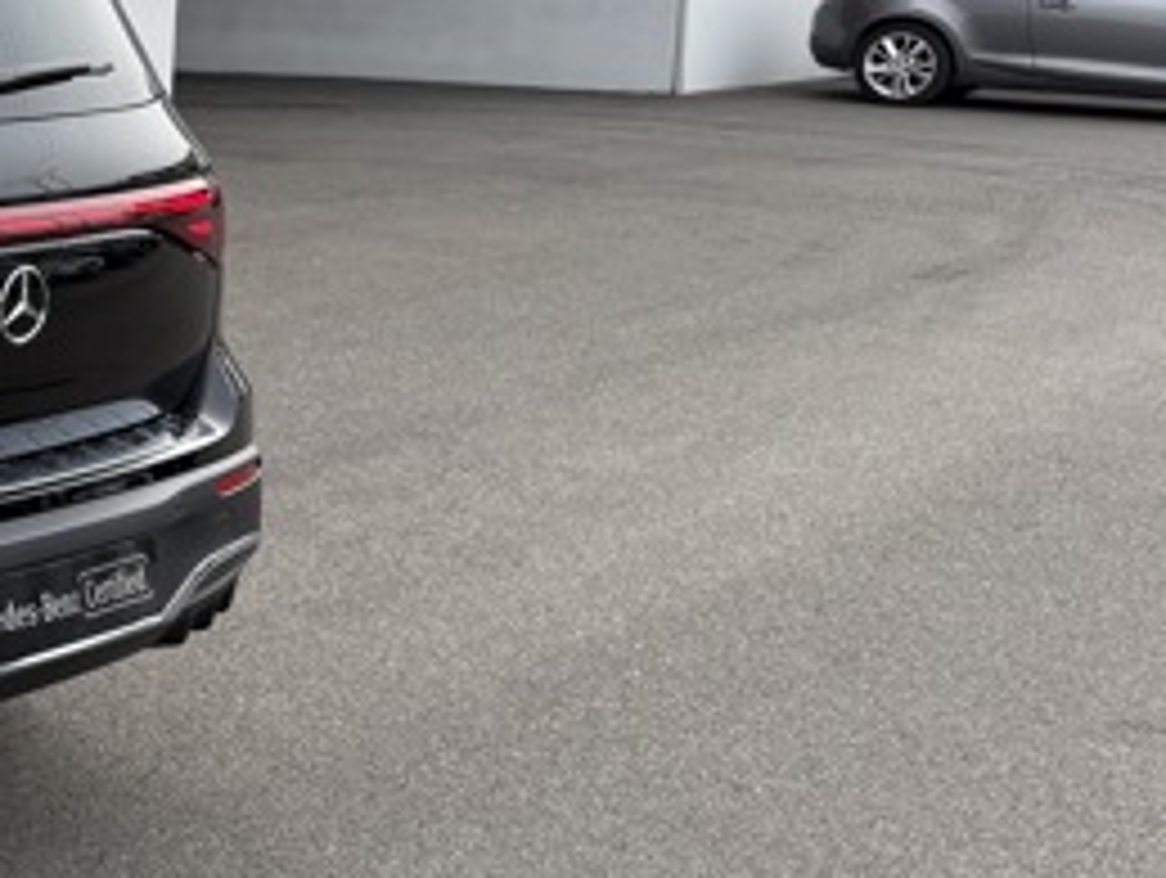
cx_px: -504
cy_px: 302
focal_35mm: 74
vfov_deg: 19.9
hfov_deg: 22.4
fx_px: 2496
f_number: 1.78
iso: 80
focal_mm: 6.76
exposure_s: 1/920
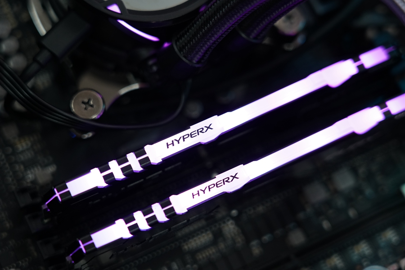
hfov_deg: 21.0
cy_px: 135
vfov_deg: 14.1
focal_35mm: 97
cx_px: 202
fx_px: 1091
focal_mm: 97
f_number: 4
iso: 1250
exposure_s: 1/100
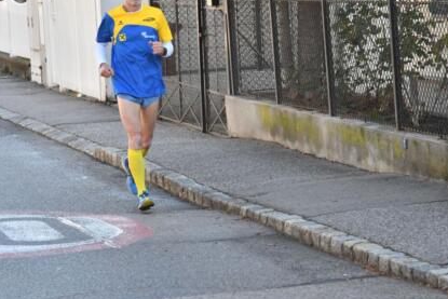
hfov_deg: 10.8
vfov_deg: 7.2
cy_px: 121
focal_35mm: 190
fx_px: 2360
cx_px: 199
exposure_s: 1/500
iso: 2000
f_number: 11
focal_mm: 105
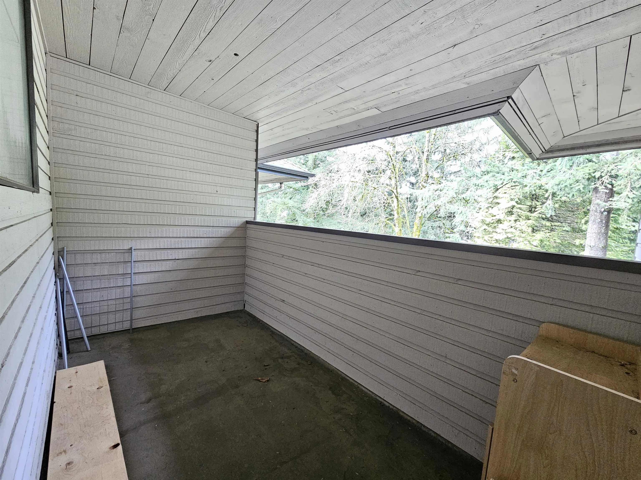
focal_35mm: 13
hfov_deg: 106.2
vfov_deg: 89.9
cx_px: 320
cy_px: 240
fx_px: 241
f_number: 2.2
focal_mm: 2.2
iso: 640
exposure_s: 1/30
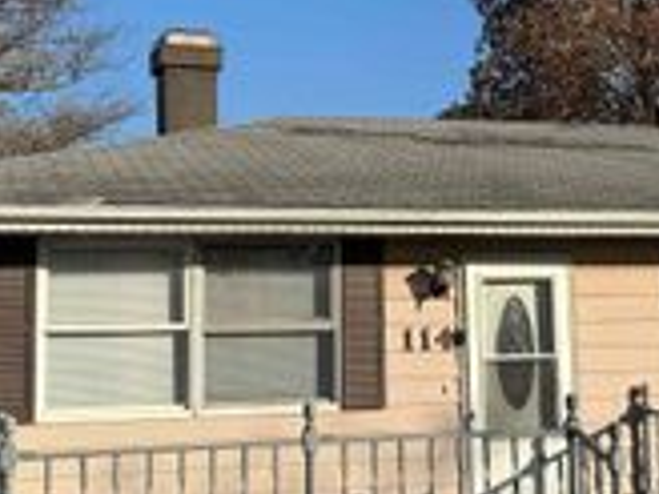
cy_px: 227
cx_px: 418
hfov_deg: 26.6
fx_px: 1390
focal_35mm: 73
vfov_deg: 20.2
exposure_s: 1/4950
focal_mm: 6.76
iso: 80
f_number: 1.78
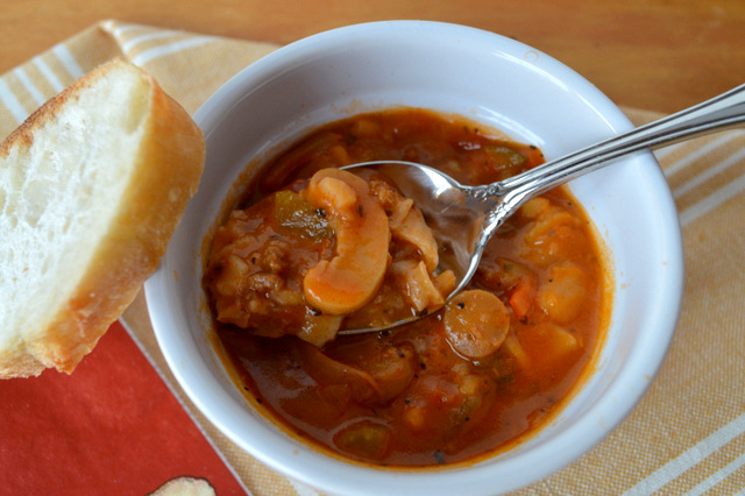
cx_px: 372
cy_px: 248
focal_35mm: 39
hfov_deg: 49.6
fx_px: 807
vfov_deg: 34.2
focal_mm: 26
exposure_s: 1/80
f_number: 6.3
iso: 400
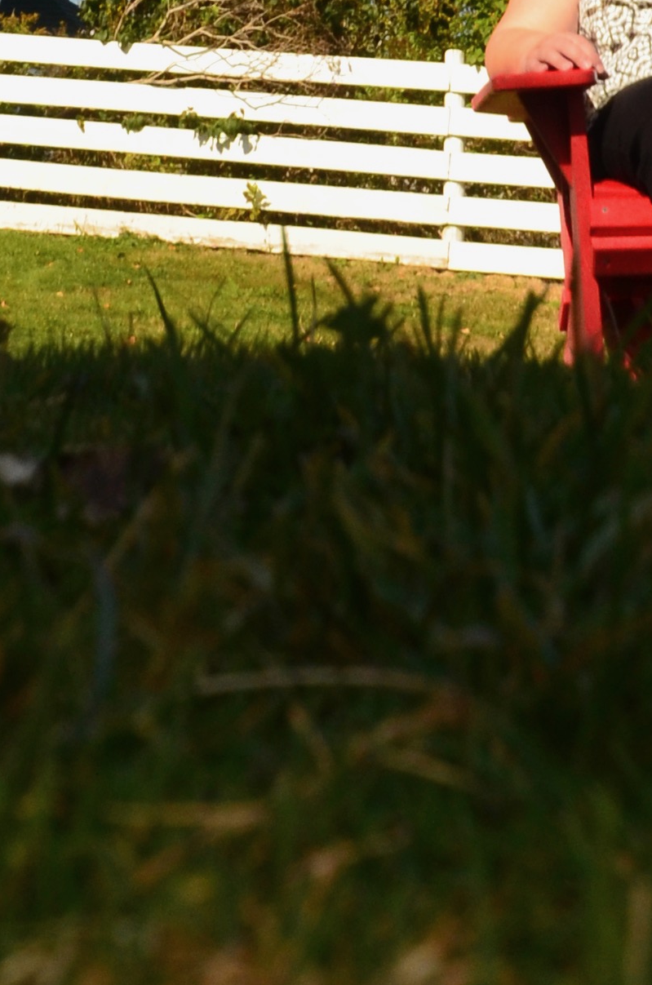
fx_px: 4013
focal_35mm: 147
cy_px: -805
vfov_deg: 12.7
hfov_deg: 9.3
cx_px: 428
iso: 400
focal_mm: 24
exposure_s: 1/125
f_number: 9
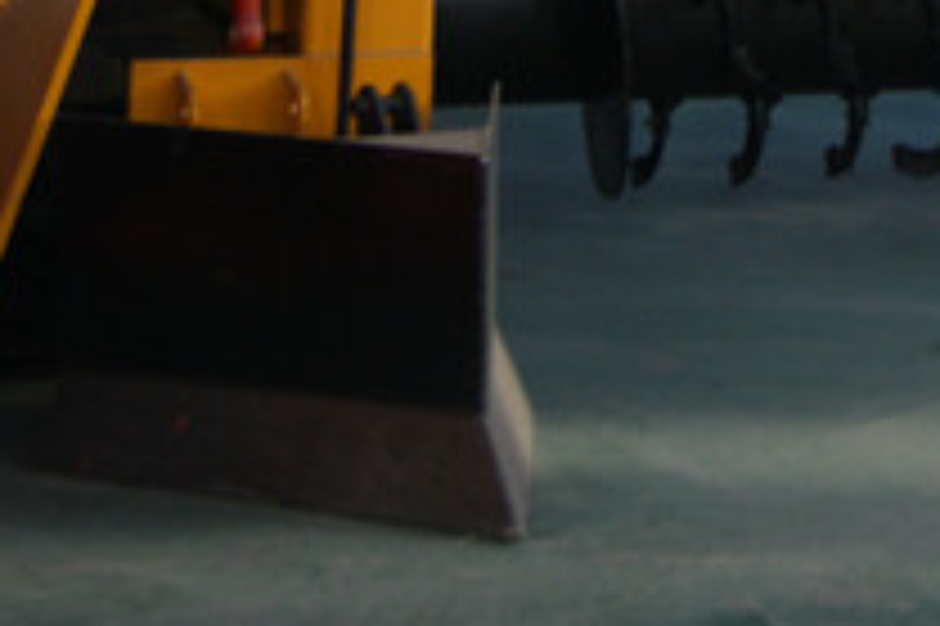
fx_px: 4383
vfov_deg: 7.9
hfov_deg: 11.8
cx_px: 1313
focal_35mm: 168
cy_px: -538
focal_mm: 30
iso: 200
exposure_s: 1/60
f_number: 4.5
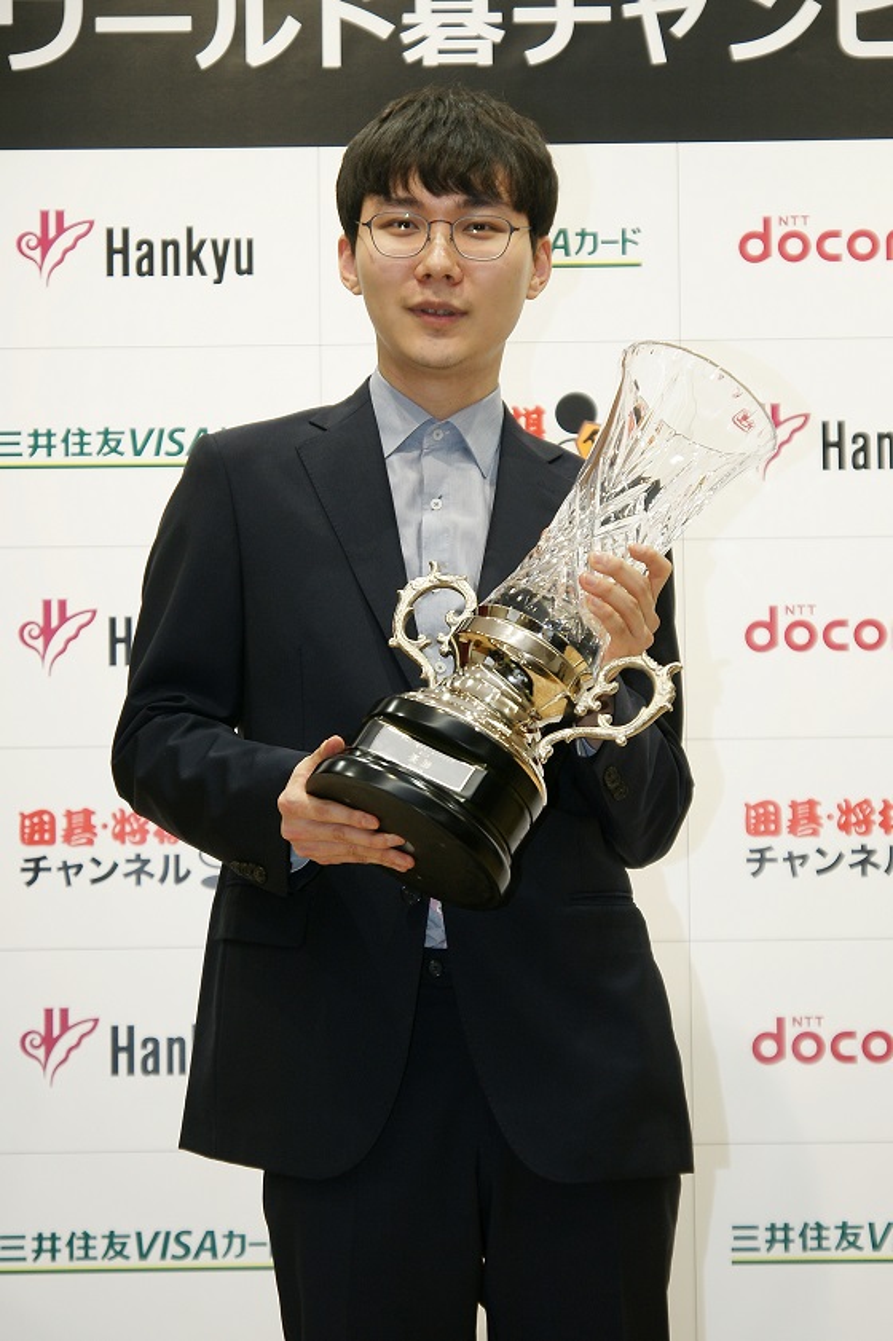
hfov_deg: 18.2
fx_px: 2793
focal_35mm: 75
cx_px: 446
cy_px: 670
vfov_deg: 27.0
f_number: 2.8
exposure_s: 1/200
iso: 250
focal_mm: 50
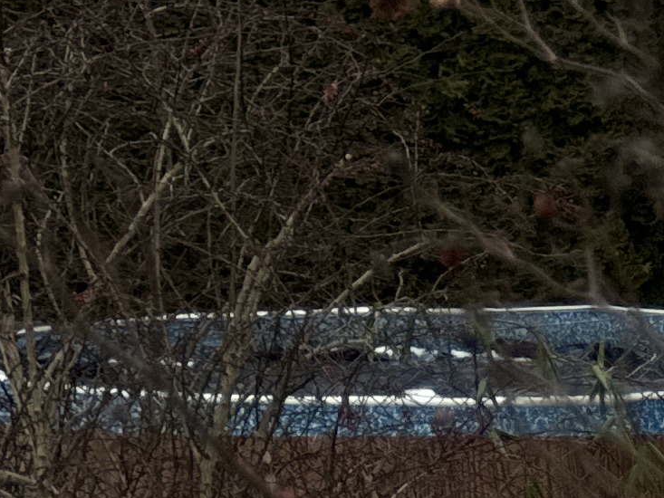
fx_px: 2532
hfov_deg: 12.9
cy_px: -259
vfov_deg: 10.8
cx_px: -698
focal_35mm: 132
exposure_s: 1/414
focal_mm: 6.86
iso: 80
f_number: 1.78
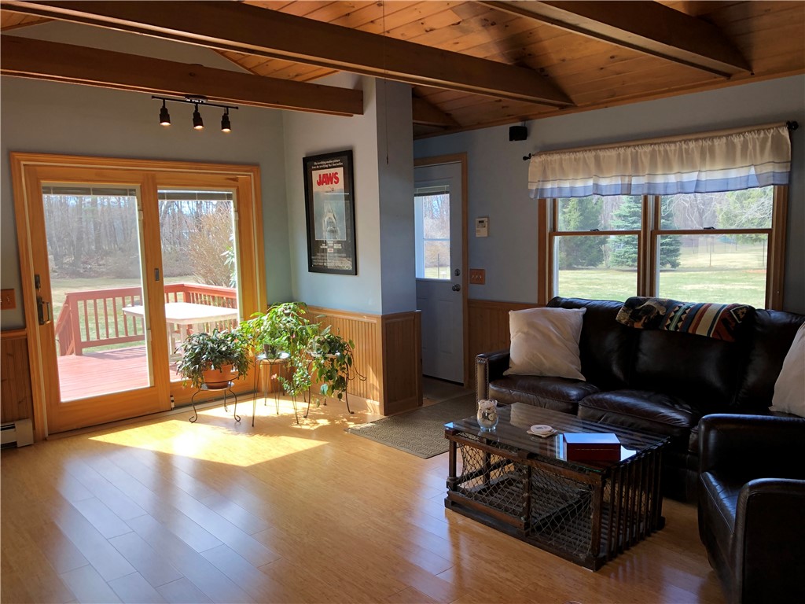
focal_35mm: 28
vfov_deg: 49.7
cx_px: 402
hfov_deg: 63.4
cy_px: 302
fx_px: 651
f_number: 1.8
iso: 40
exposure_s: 1/120
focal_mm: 3.99
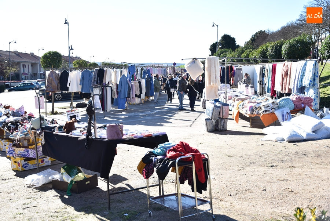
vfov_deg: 29.9
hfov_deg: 43.6
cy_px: 110
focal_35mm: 45
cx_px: 165
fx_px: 413
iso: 100
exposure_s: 1/250
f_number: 4
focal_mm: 30
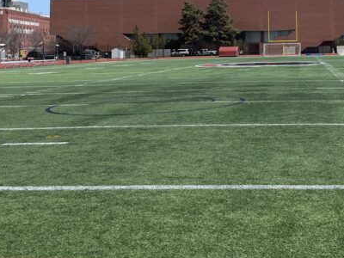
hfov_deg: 35.8
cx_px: 267
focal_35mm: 52
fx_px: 517
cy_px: 8
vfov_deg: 26.7
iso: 32
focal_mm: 4.2
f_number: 1.6
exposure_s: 1/3861
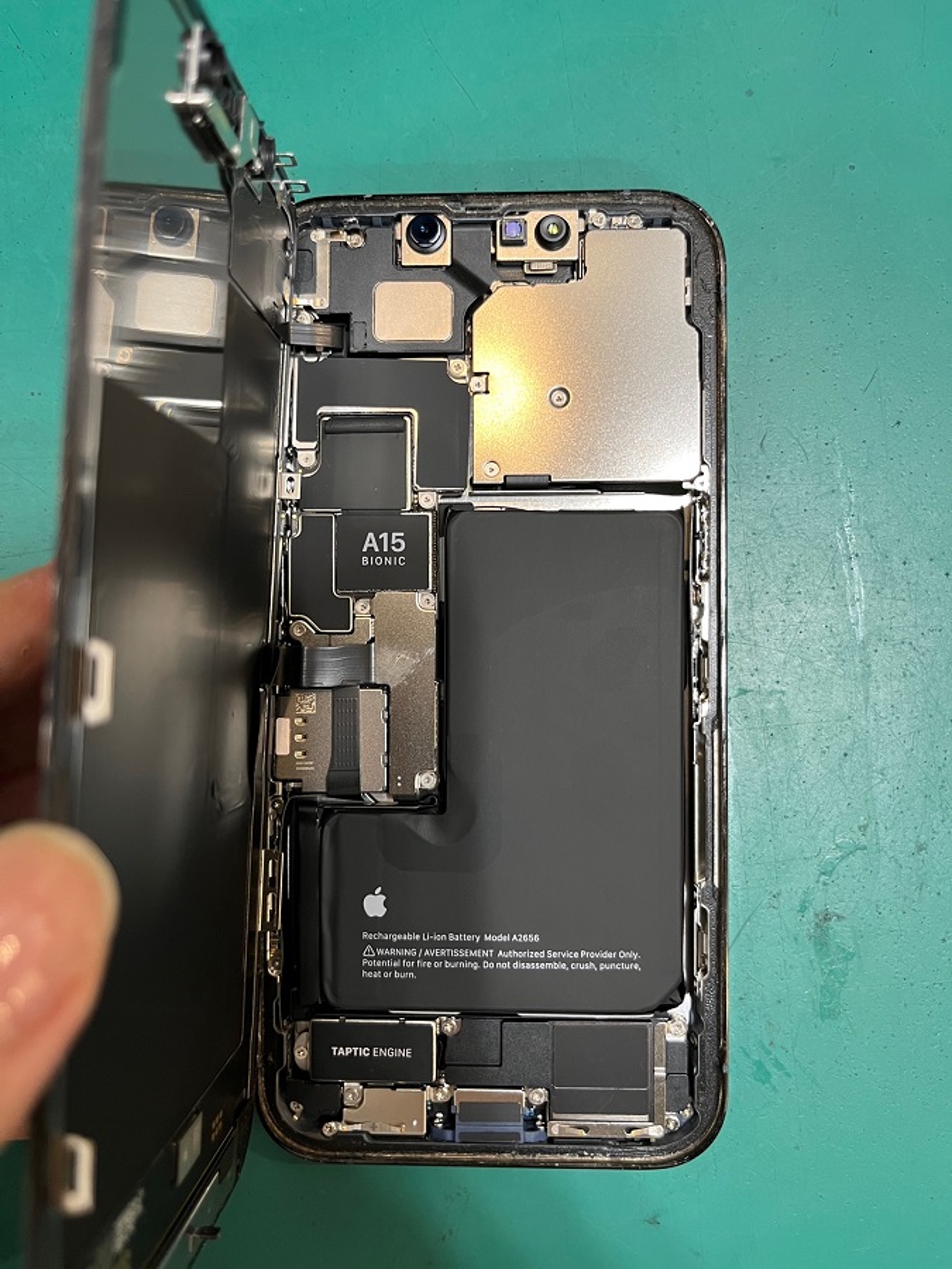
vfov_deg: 67.3
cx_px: 476
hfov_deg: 53.1
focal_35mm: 26
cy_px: 634
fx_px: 953
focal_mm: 5.1
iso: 125
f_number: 1.6
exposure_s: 1/50
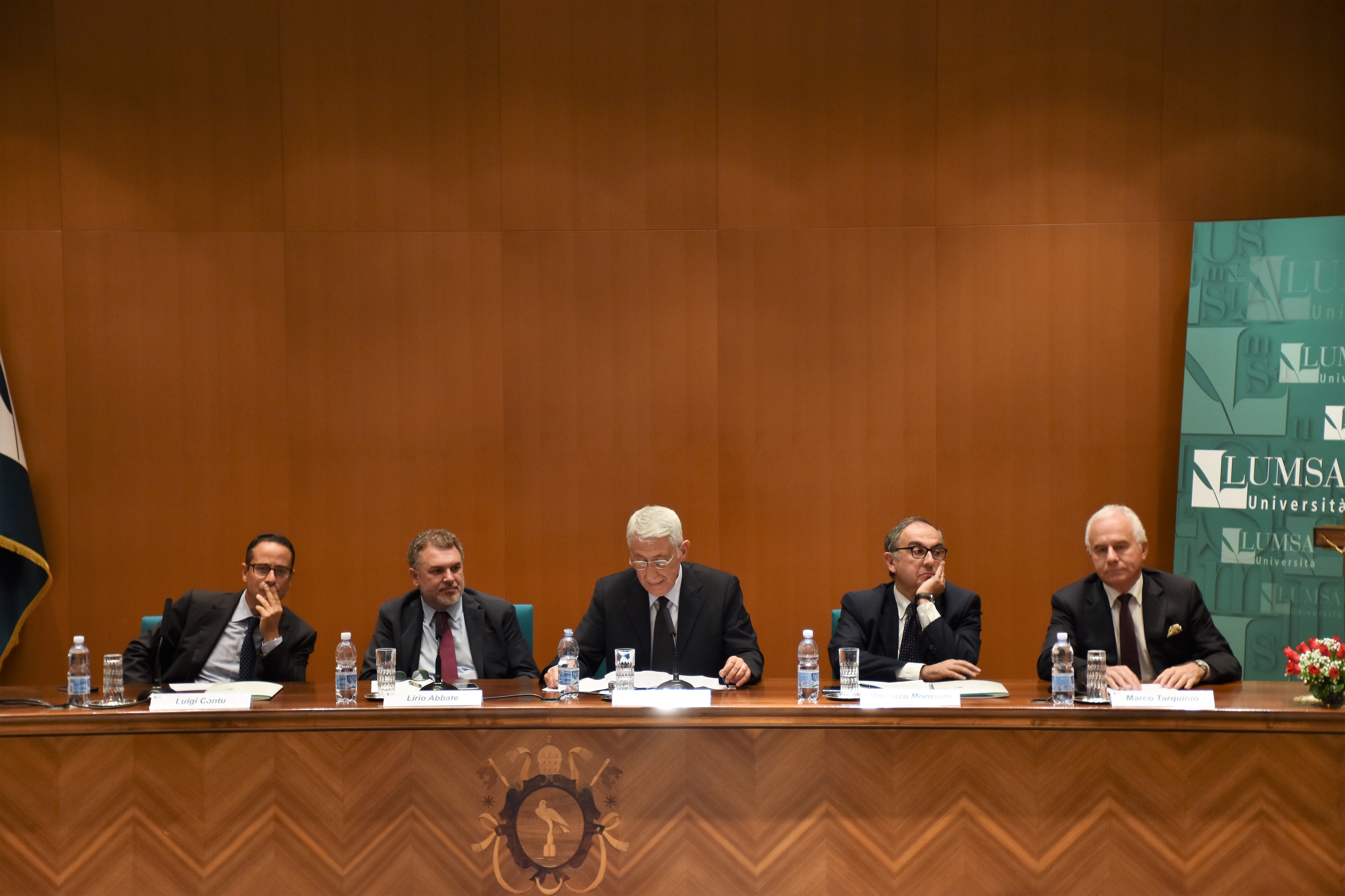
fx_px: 3138
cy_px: 448
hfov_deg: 24.2
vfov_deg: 16.3
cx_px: 672
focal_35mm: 84
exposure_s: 1/20
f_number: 4.8
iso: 640
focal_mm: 56
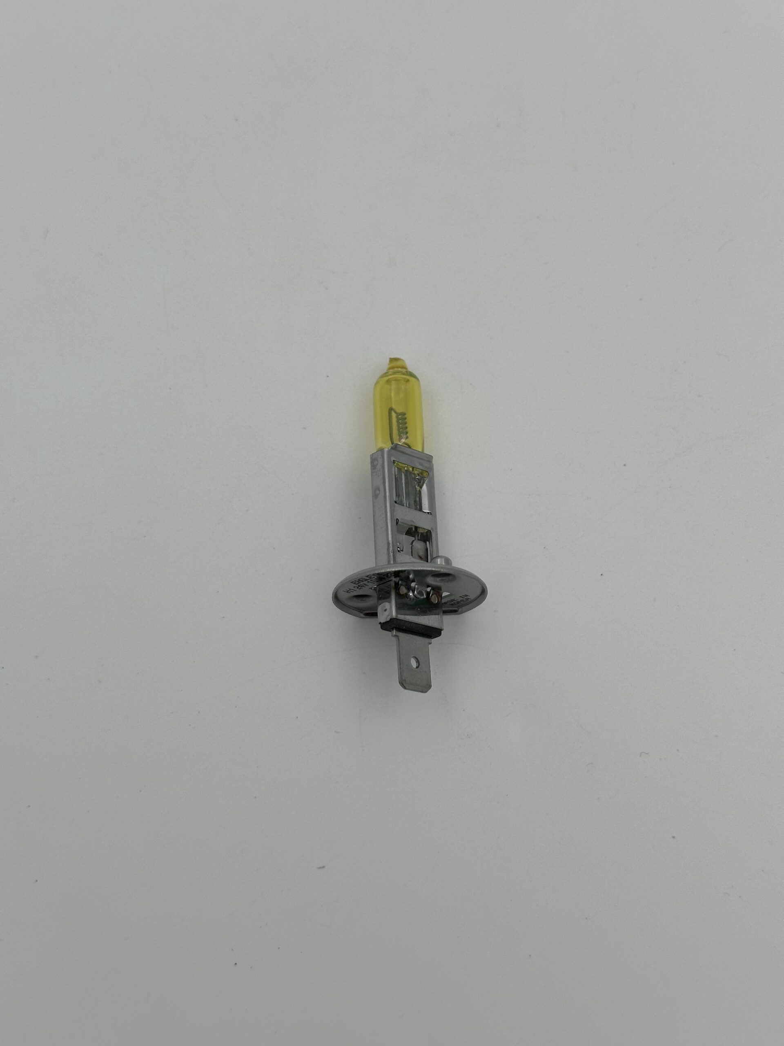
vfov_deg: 39.7
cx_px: 392
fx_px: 1450
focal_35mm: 48
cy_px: 523
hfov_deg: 30.3
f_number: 1.78
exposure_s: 1/1145
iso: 64
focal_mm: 6.86
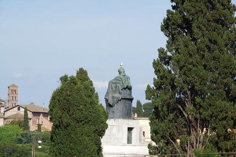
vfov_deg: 6.8
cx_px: 118
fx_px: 1327
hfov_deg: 10.2
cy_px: 78
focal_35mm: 202
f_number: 11
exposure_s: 1/250
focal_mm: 135
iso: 200
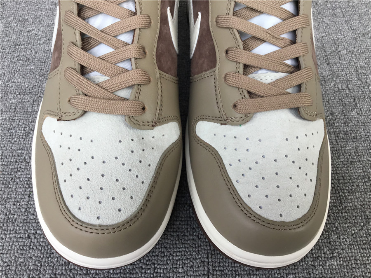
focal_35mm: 31
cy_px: 139
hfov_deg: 58.4
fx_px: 332
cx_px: 186
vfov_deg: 45.4
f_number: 2.4
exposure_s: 1/362
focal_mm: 3.3
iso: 25
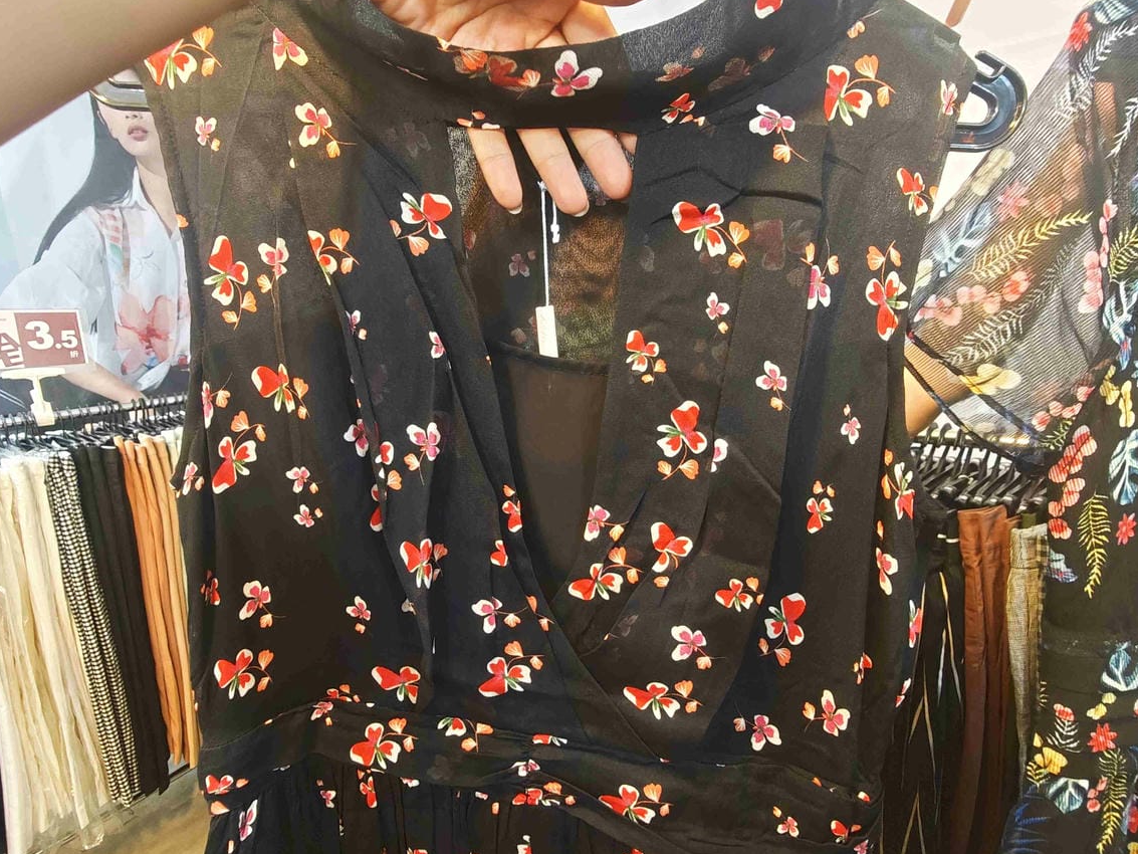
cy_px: 425
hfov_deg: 87.7
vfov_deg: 71.6
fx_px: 592
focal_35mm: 18
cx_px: 540
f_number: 1.8
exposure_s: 1/60
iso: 800
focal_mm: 2.03
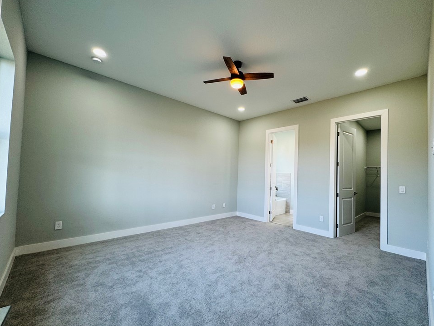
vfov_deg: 81.7
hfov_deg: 98.0
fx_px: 188
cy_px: 169
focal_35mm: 15
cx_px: 231
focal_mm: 2.22
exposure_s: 1/120
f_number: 2.2
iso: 100
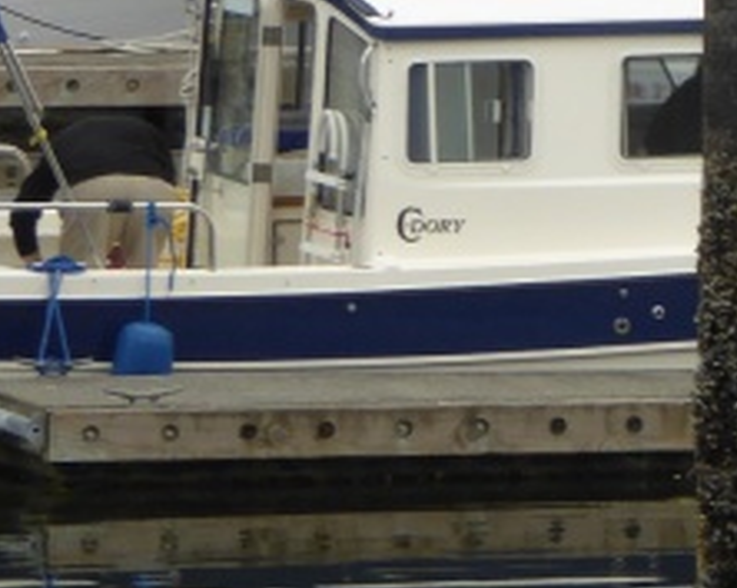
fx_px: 14660
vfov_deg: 2.3
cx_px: 551
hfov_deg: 2.9
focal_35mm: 673
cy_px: -236
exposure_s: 1/200
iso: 100
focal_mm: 30.9
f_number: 5.6
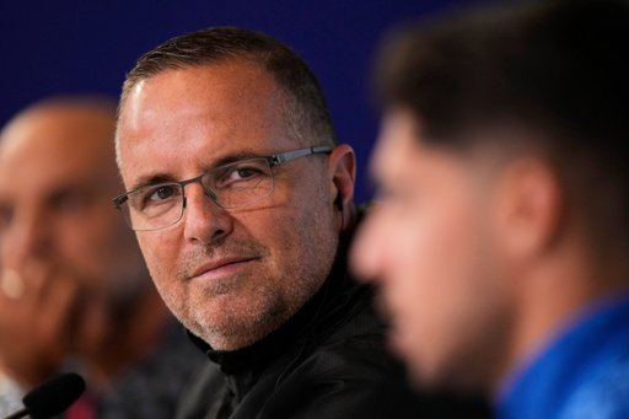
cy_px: 210
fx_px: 6986
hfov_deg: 5.2
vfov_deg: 3.4
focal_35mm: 400
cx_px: 314
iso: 2500
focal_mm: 400
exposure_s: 1/250
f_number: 2.8
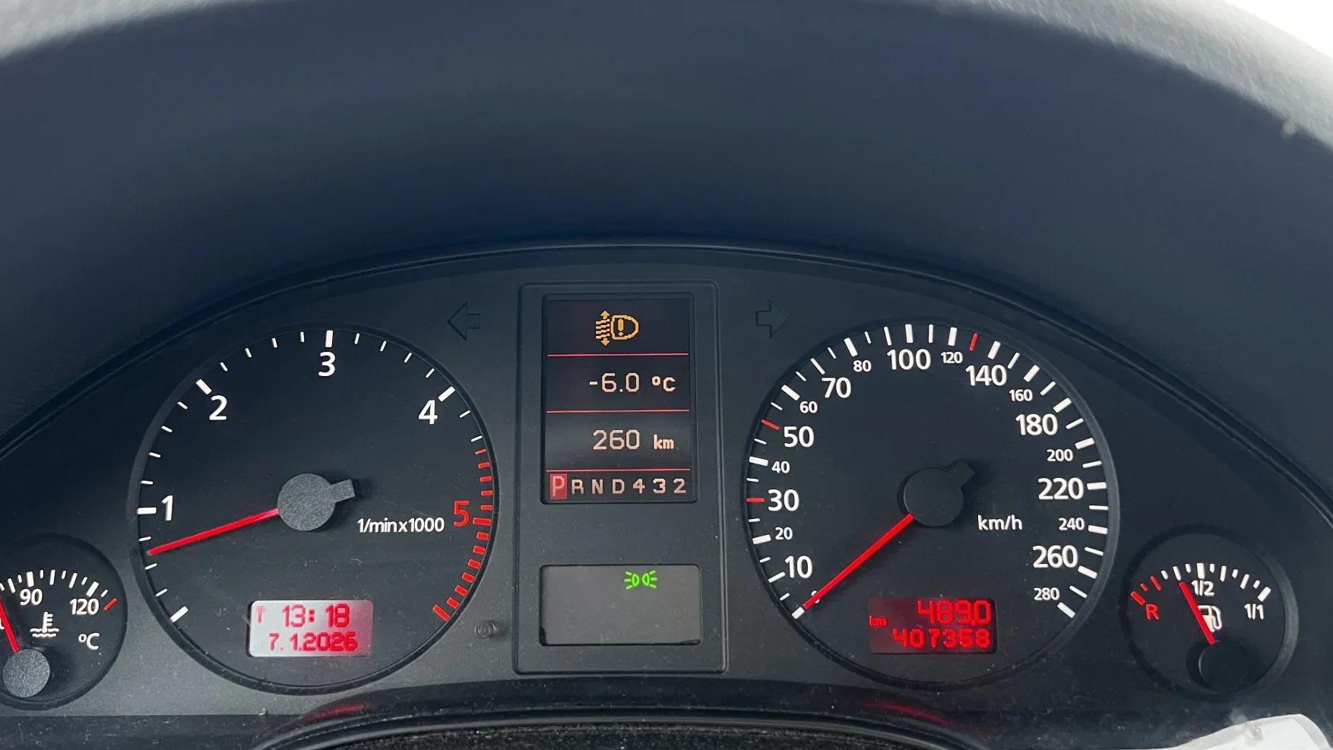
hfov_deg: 62.6
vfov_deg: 37.8
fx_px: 1096
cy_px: 345
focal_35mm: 31
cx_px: 635
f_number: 1.5
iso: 500
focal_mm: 5.7
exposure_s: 1/60
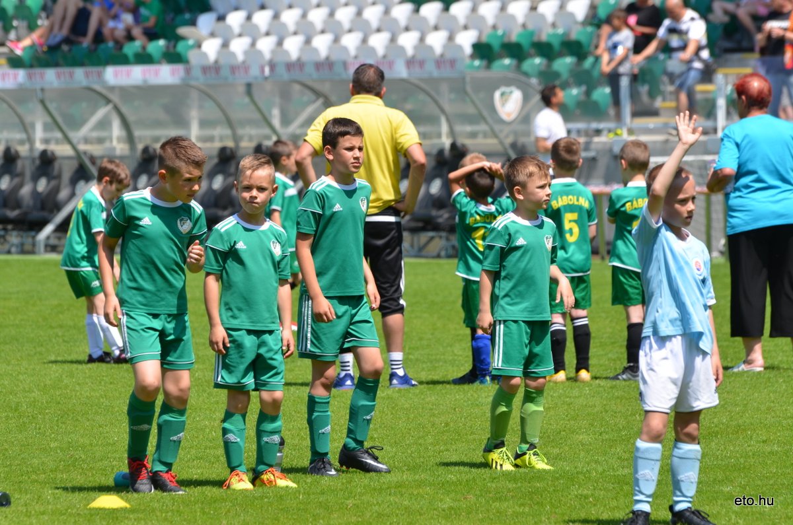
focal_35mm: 315
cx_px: 396
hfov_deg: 6.6
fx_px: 6925
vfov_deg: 4.3
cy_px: 262
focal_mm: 210
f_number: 6.3
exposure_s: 1/640
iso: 200
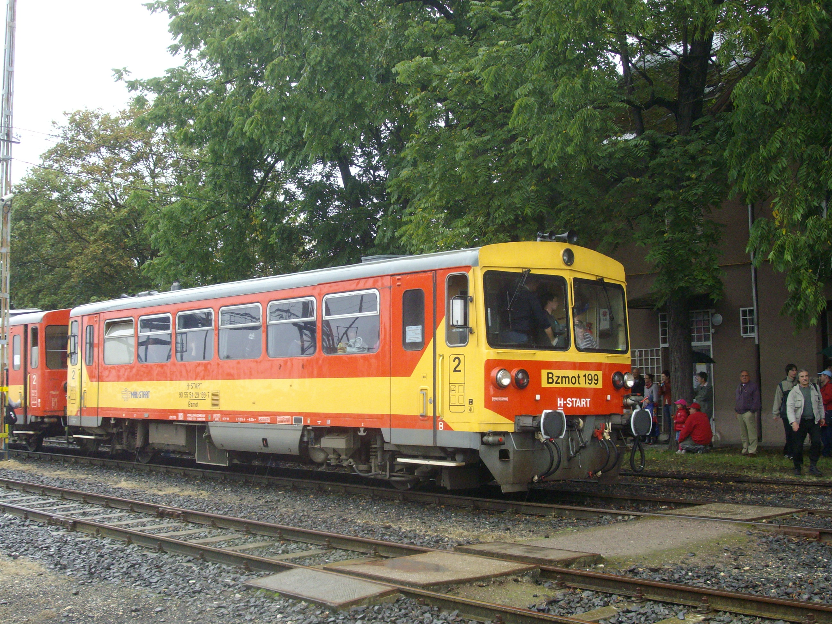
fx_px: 1082
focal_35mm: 45
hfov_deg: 42.1
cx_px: 416
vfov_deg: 32.2
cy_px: 312
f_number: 3
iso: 160
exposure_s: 1/125
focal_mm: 7.4
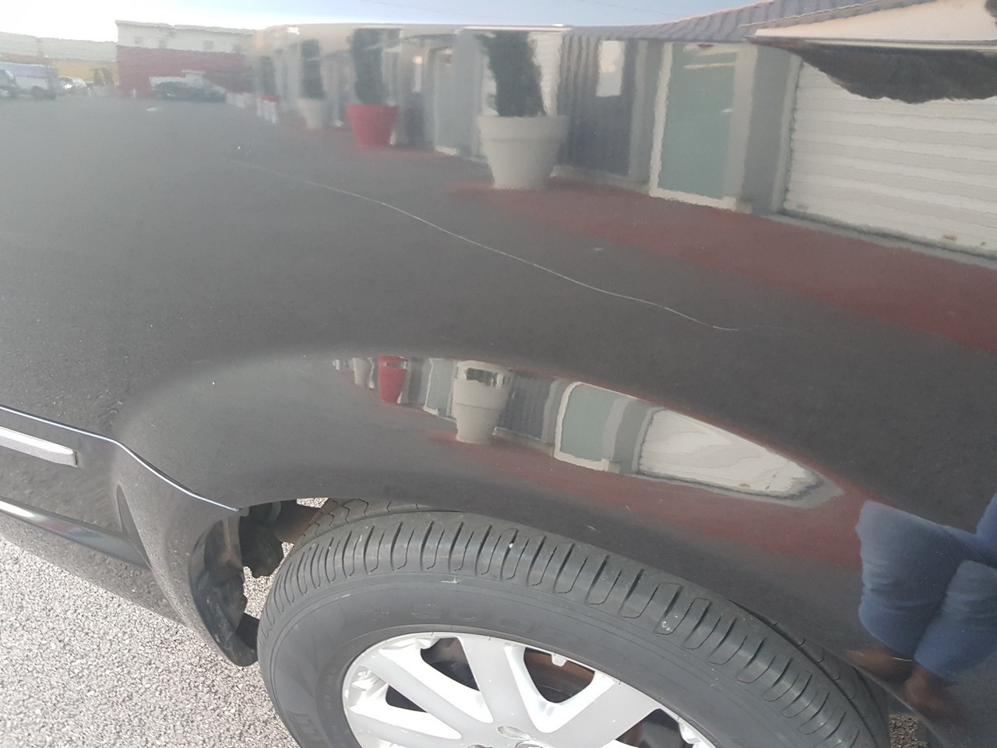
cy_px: 374
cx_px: 498
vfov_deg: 53.1
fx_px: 749
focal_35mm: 26
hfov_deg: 67.3
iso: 200
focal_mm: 4.2
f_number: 1.7
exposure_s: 1/33
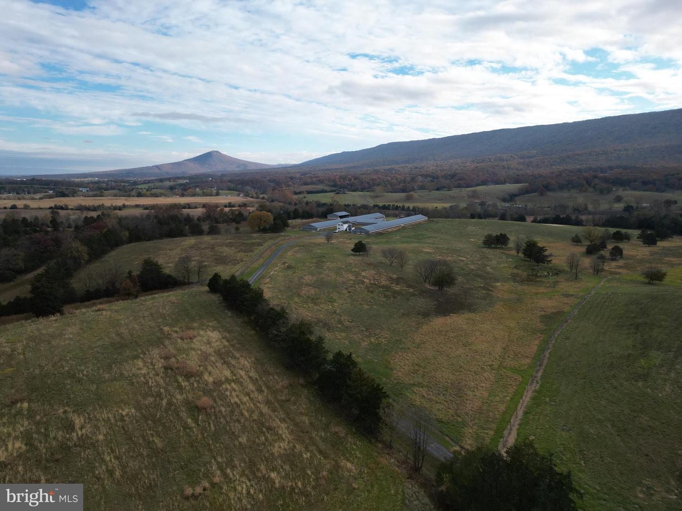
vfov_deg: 56.8
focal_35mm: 24
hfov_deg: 71.6
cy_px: 256
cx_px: 341
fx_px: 473
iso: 110
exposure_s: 1/1500
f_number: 1.7
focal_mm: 6.72
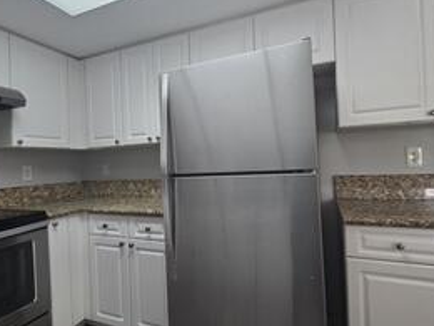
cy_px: 162
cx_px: 204
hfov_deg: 81.7
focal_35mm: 20
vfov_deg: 66.0
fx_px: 251
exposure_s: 1/60
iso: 160
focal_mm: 2.2
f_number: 2.2
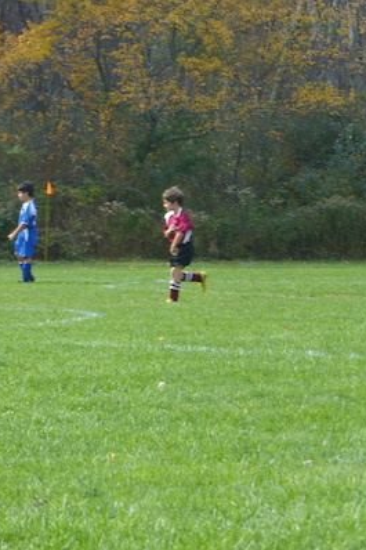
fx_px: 3342
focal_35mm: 219
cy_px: 275
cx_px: 364
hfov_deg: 6.2
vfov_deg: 9.4
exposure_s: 1/500
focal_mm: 28.3
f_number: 2.8
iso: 250
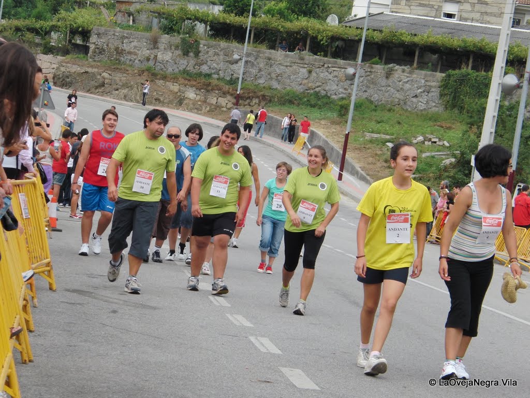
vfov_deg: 12.7
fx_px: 1791
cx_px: 265
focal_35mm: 117
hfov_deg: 16.8
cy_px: 199
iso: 100
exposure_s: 1/500
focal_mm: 20.8
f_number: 4.1
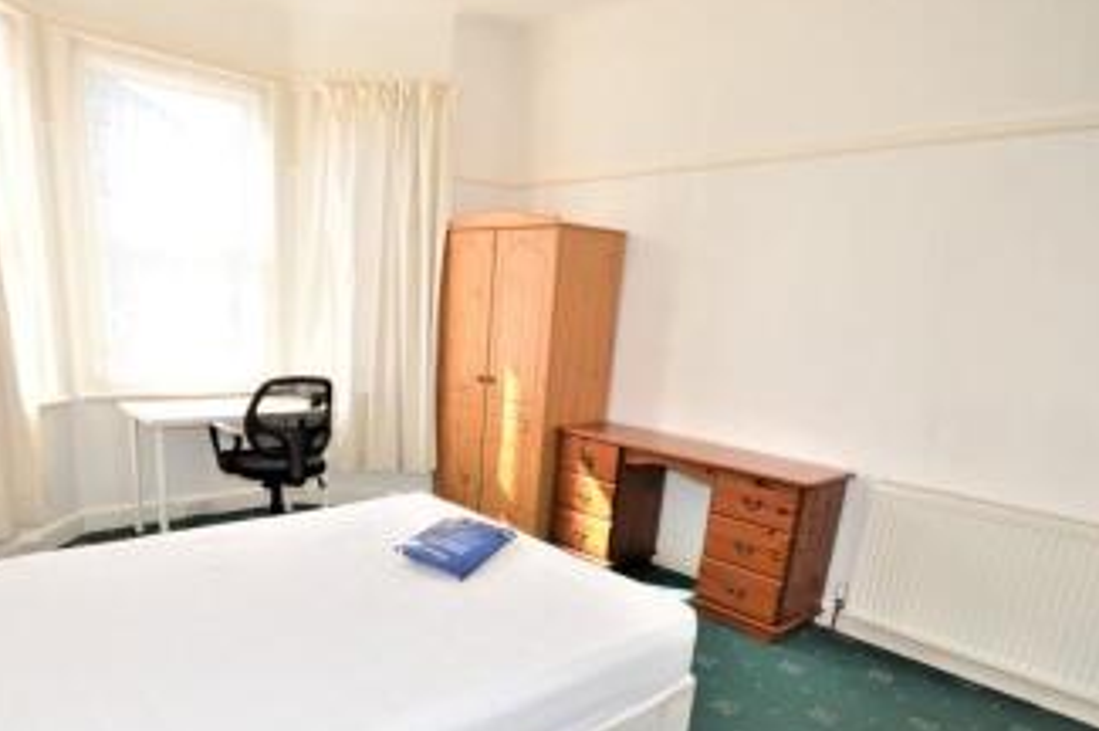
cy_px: 496
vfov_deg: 55.7
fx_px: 671
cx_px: 457
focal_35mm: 22
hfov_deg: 78.0
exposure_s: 1/125
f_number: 5.6
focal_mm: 10
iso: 320
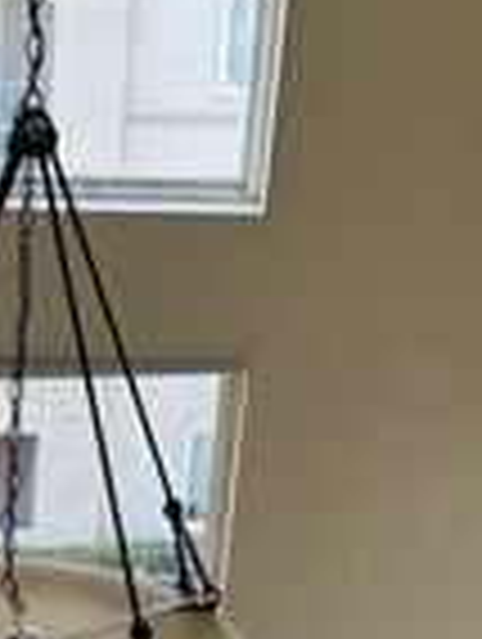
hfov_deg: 13.6
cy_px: 1089
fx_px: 1999
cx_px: 18
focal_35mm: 108
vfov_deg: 15.9
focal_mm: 6.76
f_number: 1.78
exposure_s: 1/120
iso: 160
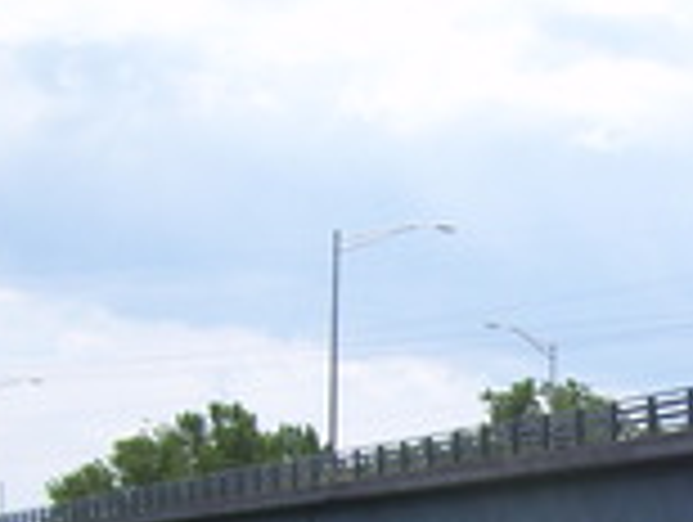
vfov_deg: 10.3
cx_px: 922
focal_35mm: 140
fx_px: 2807
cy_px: 738
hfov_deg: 13.5
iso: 80
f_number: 4.8
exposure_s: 1/640
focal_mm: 6
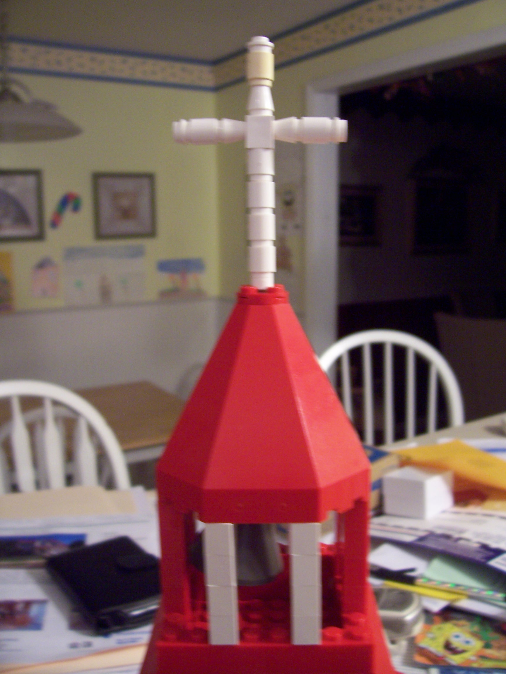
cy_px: 337
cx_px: 253
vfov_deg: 54.0
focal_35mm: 34
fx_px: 663
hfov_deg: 41.8
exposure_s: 1/8
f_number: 2.7
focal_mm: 5.6
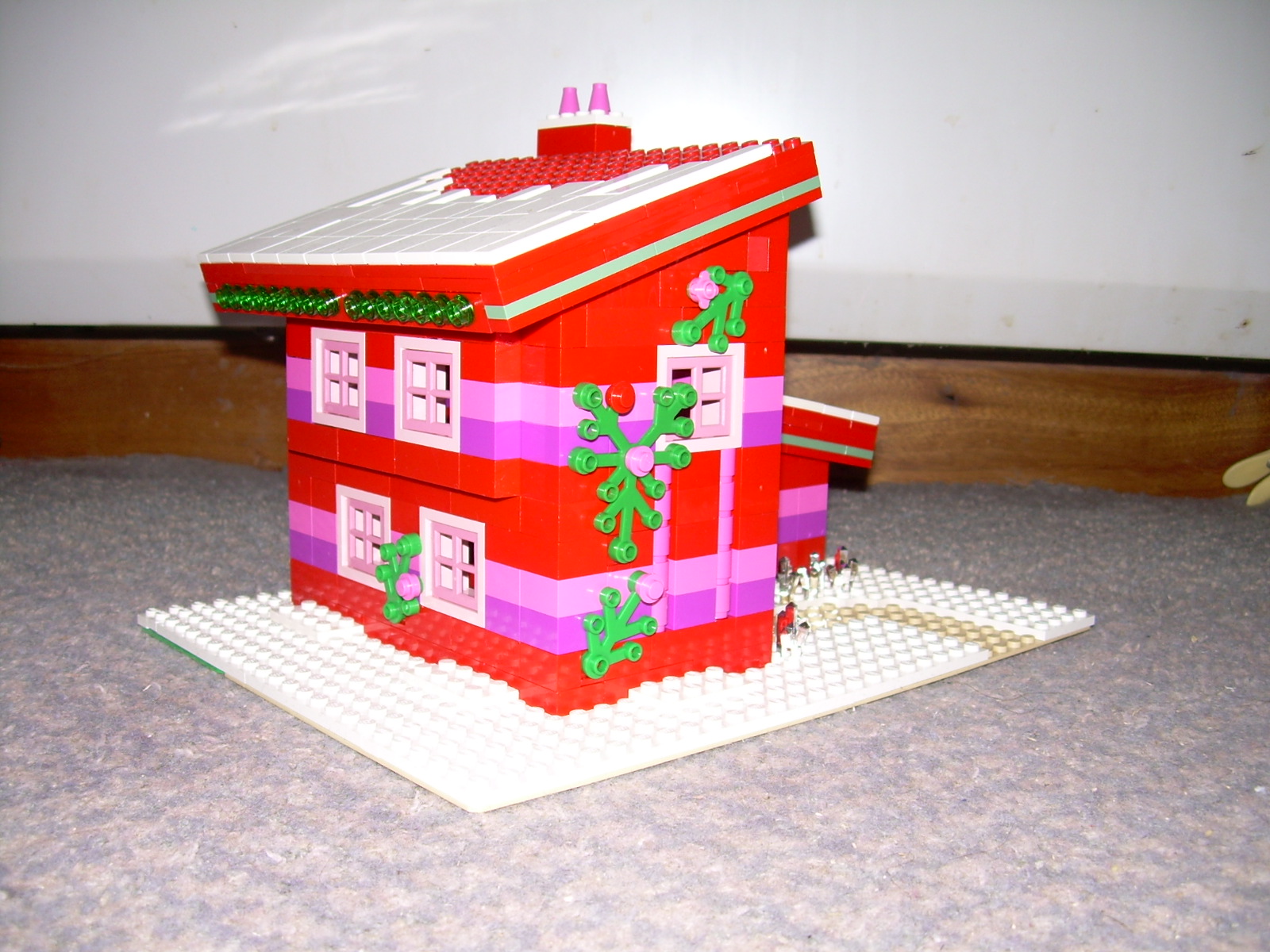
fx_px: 1394
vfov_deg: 37.7
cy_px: 476
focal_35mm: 38
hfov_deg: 49.0
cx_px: 635
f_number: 2.8
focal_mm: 6.3
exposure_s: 1/60
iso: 50
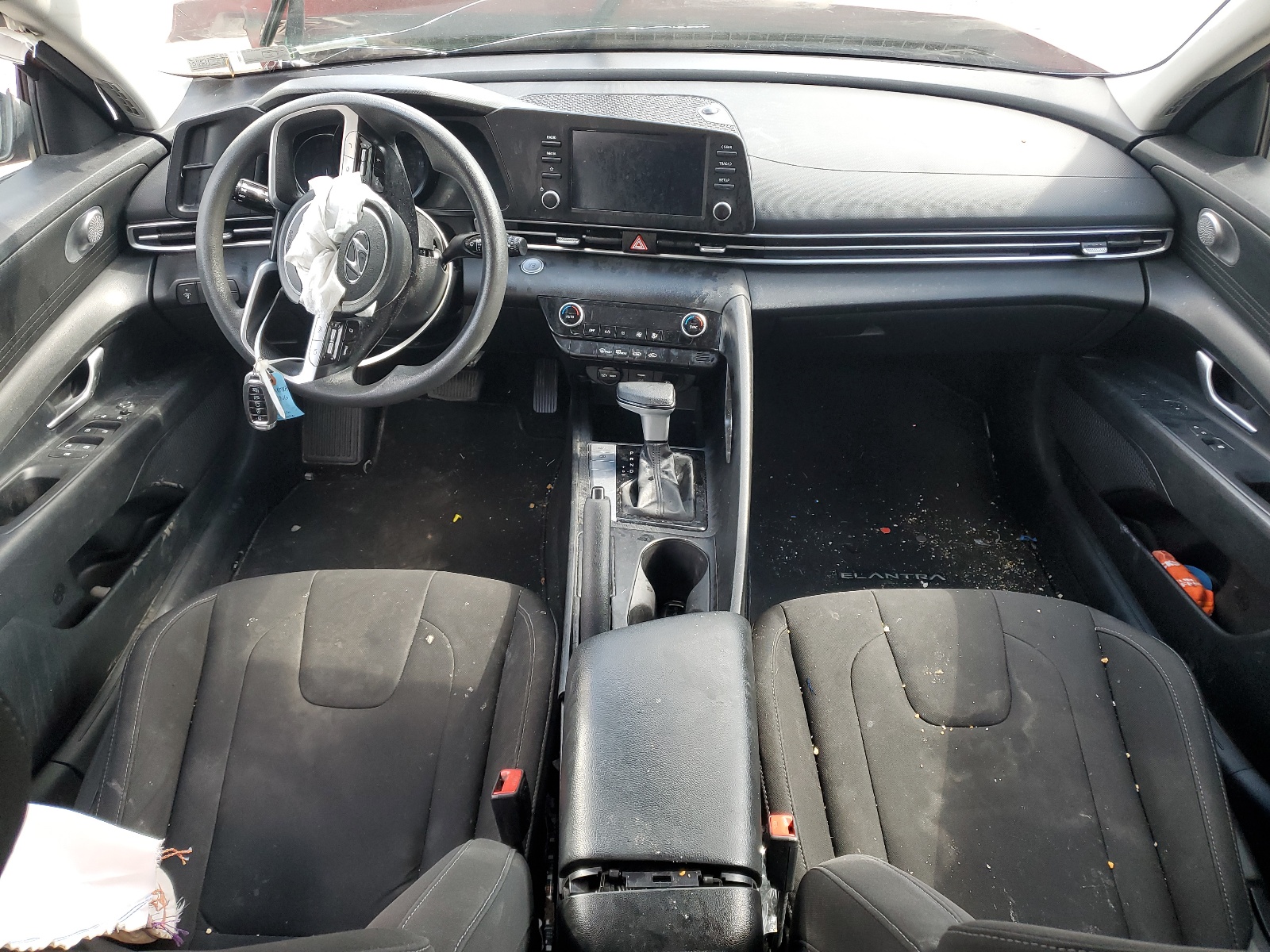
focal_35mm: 26
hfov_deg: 67.3
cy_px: 476
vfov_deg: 53.1
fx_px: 954
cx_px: 635
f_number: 1.5
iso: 73
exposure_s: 1/120
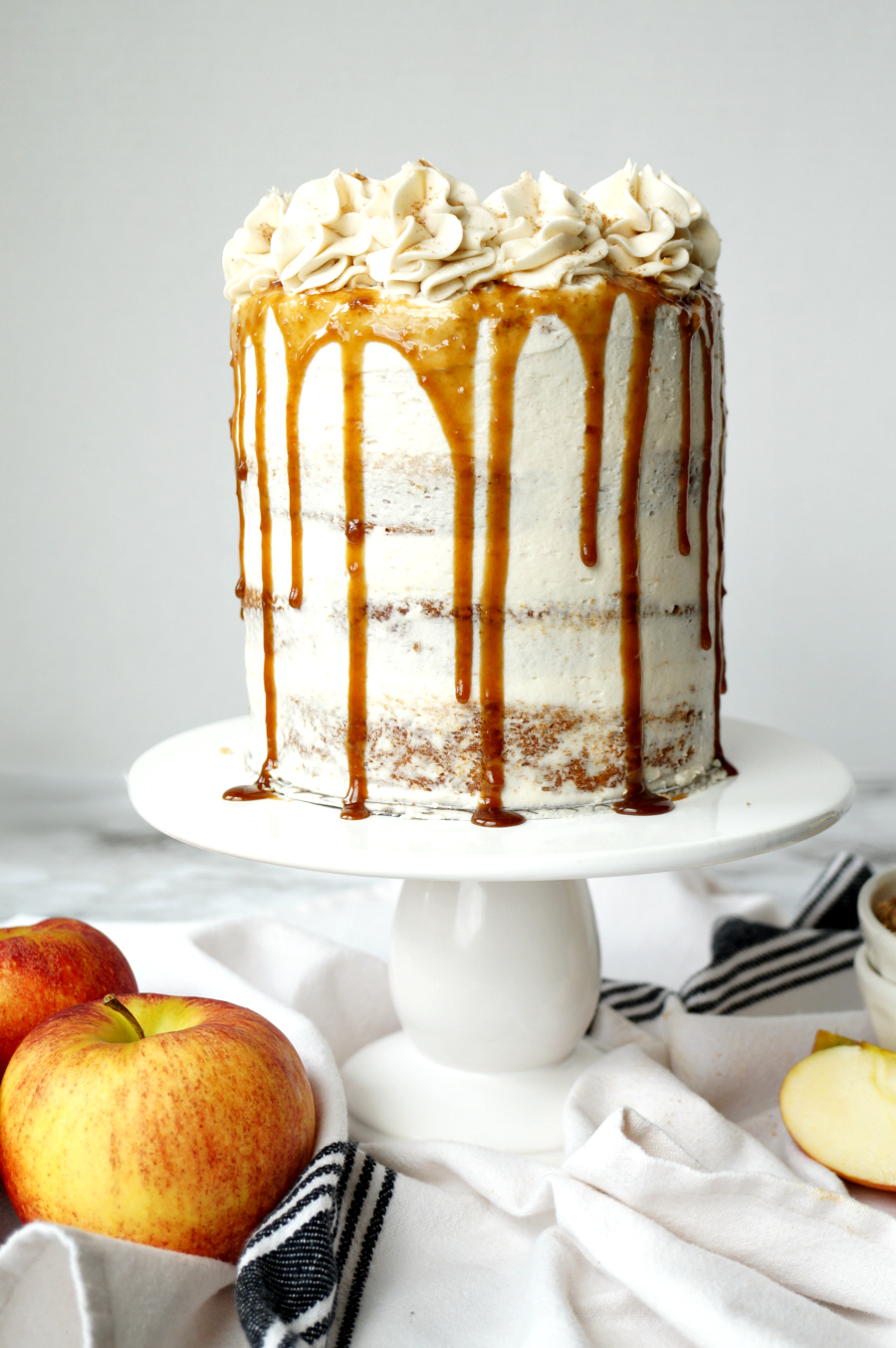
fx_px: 1869
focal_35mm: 50
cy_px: 658
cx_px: 488
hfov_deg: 26.9
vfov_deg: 39.6
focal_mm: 30
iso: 200
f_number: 3.5
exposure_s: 1/60
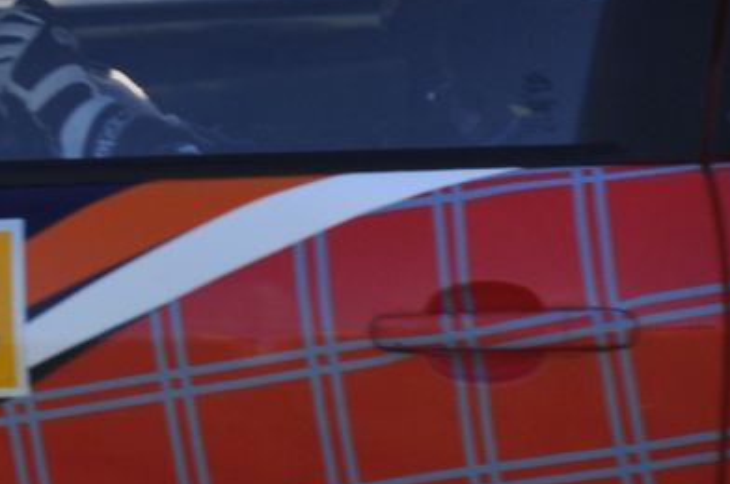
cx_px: -670
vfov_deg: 2.1
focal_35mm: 643
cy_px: 262
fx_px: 13018
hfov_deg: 3.2
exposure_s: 1/500
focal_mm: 105
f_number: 5.6
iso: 250
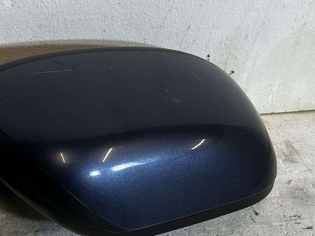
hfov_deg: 19.2
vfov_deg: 14.6
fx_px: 919
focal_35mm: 101
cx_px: 55
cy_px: 188
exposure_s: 1/100
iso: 80
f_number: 1.78
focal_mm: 6.86
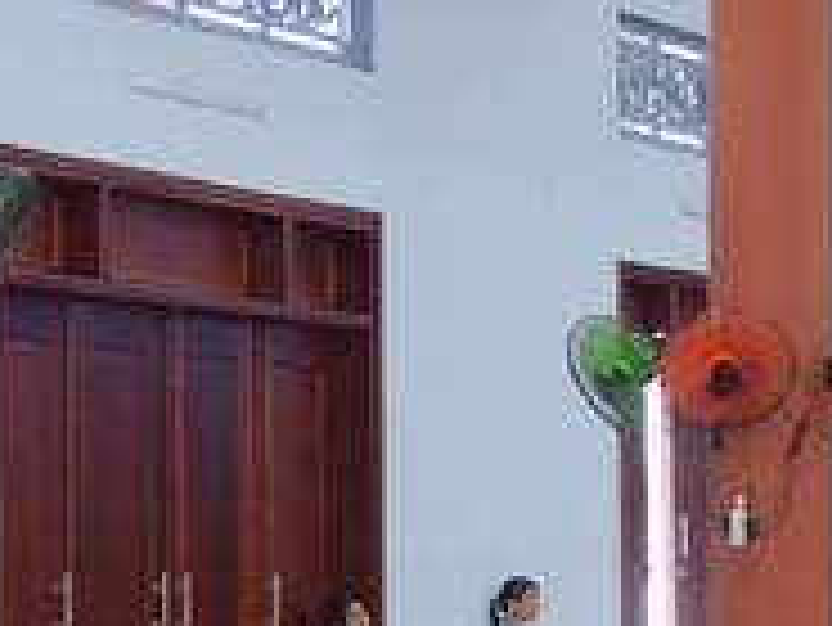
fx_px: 4065
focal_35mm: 169
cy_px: 754
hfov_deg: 11.4
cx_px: 1016
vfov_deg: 8.7
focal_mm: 50
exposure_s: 1/80
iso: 320
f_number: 2.8
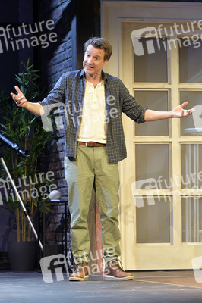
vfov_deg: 13.3
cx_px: 101
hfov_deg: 8.8
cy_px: 152
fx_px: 1307
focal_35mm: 155
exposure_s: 1/200
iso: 3200
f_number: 5.6
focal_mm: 155
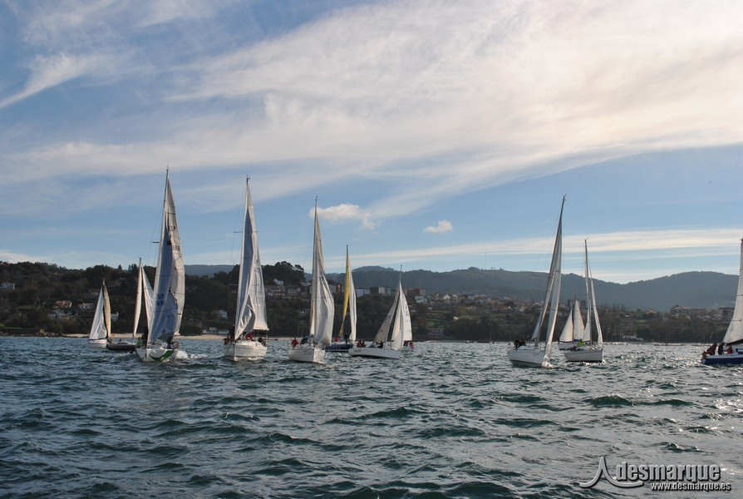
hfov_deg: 53.0
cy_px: 250
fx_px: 744
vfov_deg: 37.0
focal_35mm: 36
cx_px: 372
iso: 100
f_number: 9
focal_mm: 24
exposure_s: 1/320
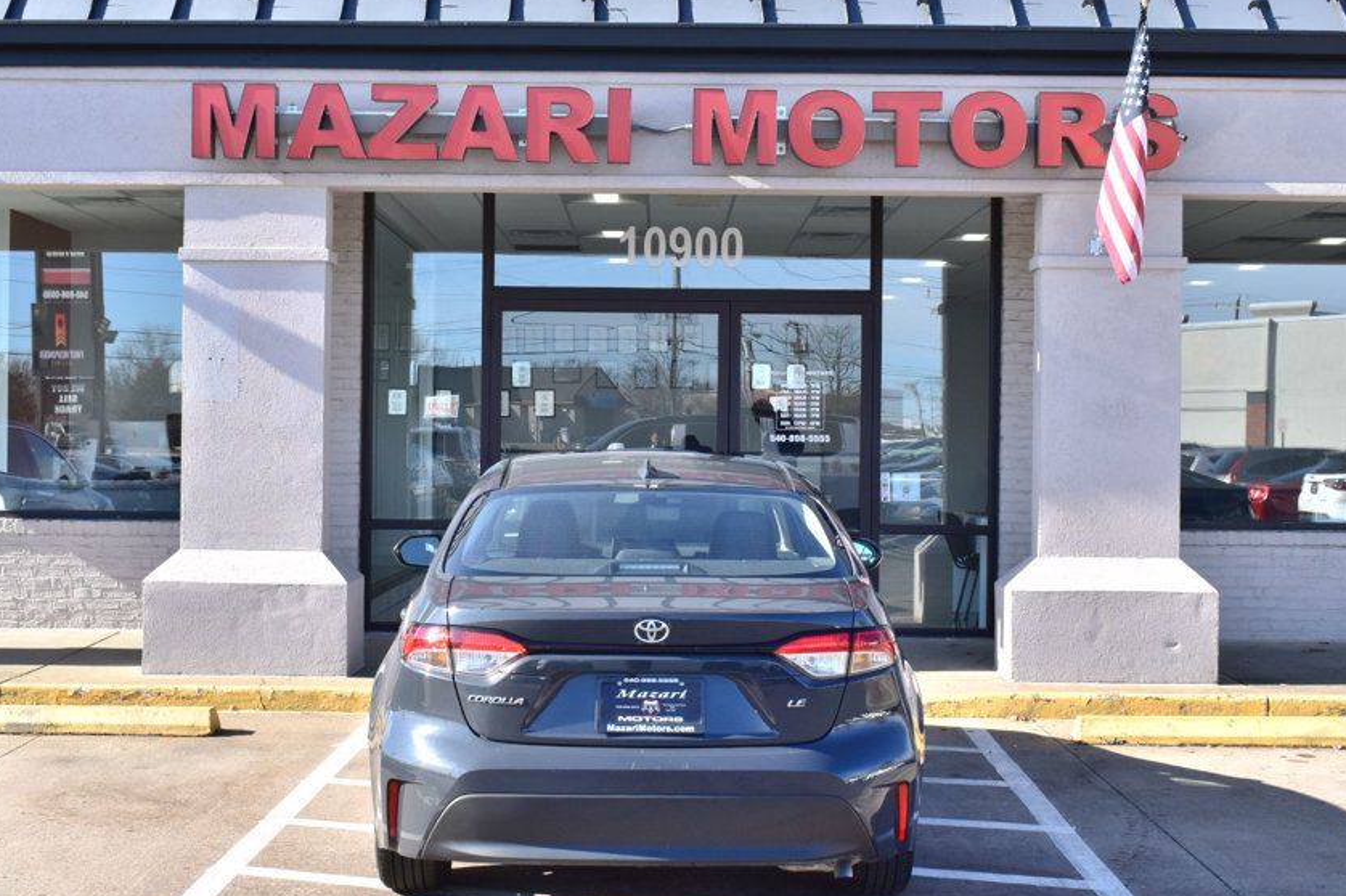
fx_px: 2055
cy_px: 459
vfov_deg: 24.6
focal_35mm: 55
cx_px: 659
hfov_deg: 36.3
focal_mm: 30
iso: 400
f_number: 11
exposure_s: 1/320
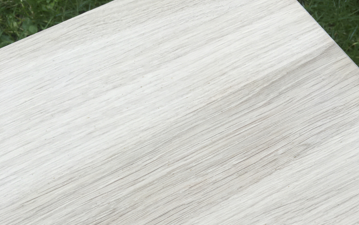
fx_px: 411
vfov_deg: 30.0
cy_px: 174
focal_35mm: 42
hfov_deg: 47.2
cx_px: 183
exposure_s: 1/100
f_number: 2.2
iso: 40
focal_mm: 4.15
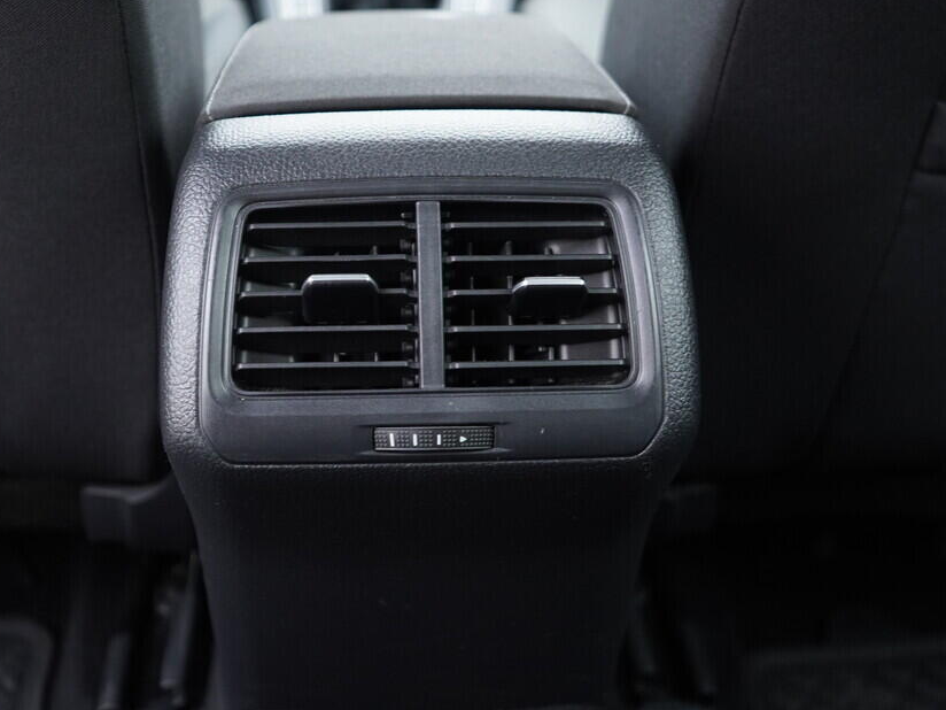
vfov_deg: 33.6
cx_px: 387
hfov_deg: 43.7
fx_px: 1175
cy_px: 322
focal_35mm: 43
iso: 800
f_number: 2.8
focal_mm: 24
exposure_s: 1/40
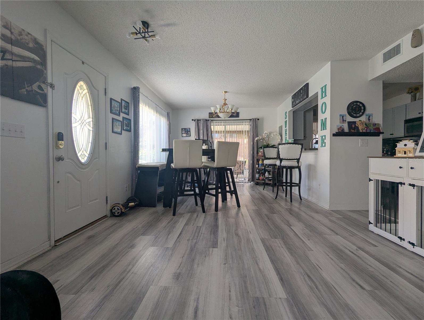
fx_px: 196
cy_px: 160
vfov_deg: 78.2
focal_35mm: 16
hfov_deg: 94.4
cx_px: 212
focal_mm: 2.35
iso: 62
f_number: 2.2
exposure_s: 1/31.4
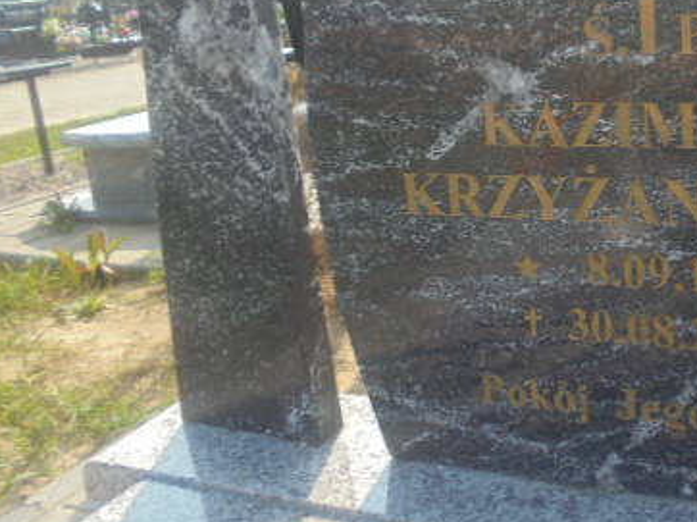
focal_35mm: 46
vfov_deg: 31.2
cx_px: 568
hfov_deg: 39.5
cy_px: 160
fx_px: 926
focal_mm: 4.6
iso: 100
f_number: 3.5
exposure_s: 1/400
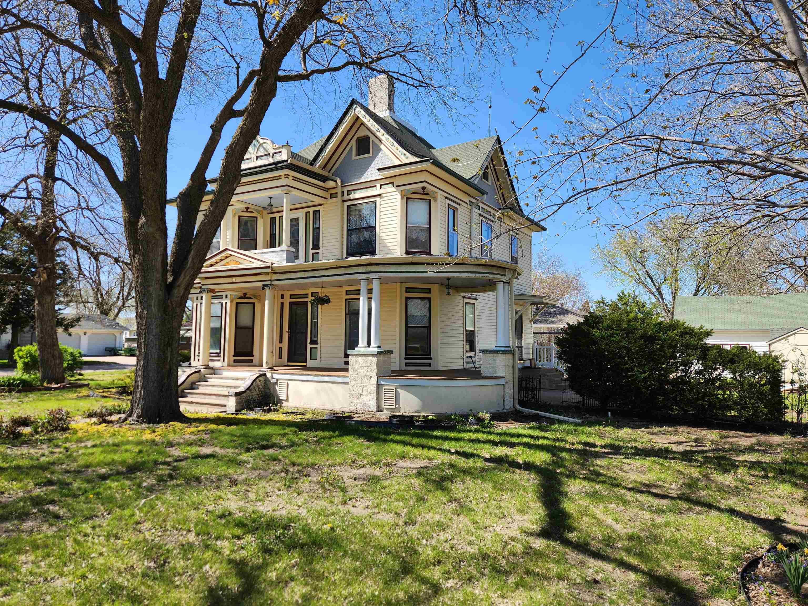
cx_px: 404
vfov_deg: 58.9
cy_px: 303
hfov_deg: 73.9
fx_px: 537
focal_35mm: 23
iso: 20
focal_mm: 5.4
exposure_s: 1/868
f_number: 1.8
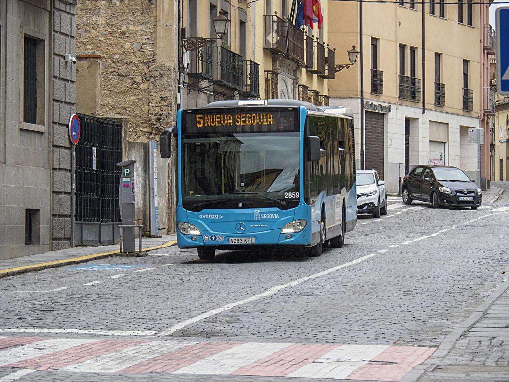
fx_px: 2353
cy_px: 191
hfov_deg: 12.3
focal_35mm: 160
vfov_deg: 9.3
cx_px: 254
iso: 800
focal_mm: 80
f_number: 5.5
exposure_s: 1/800
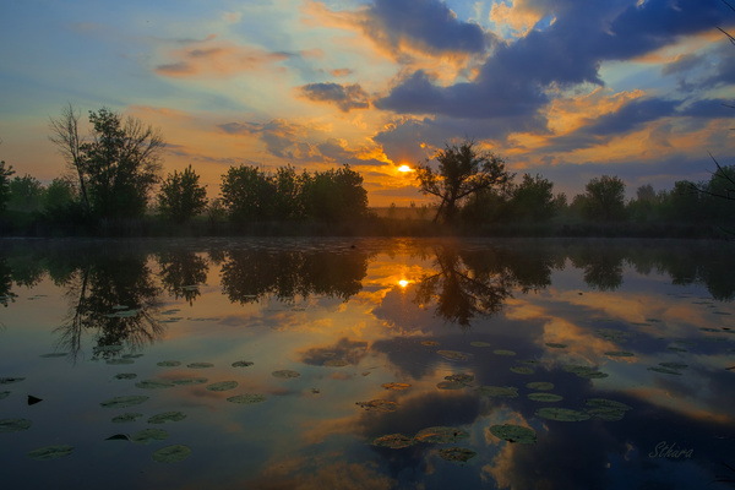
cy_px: 245
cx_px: 368
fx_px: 551
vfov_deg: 47.9
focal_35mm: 27
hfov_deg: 67.4
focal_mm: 18
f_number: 8
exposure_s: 1/250
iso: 200
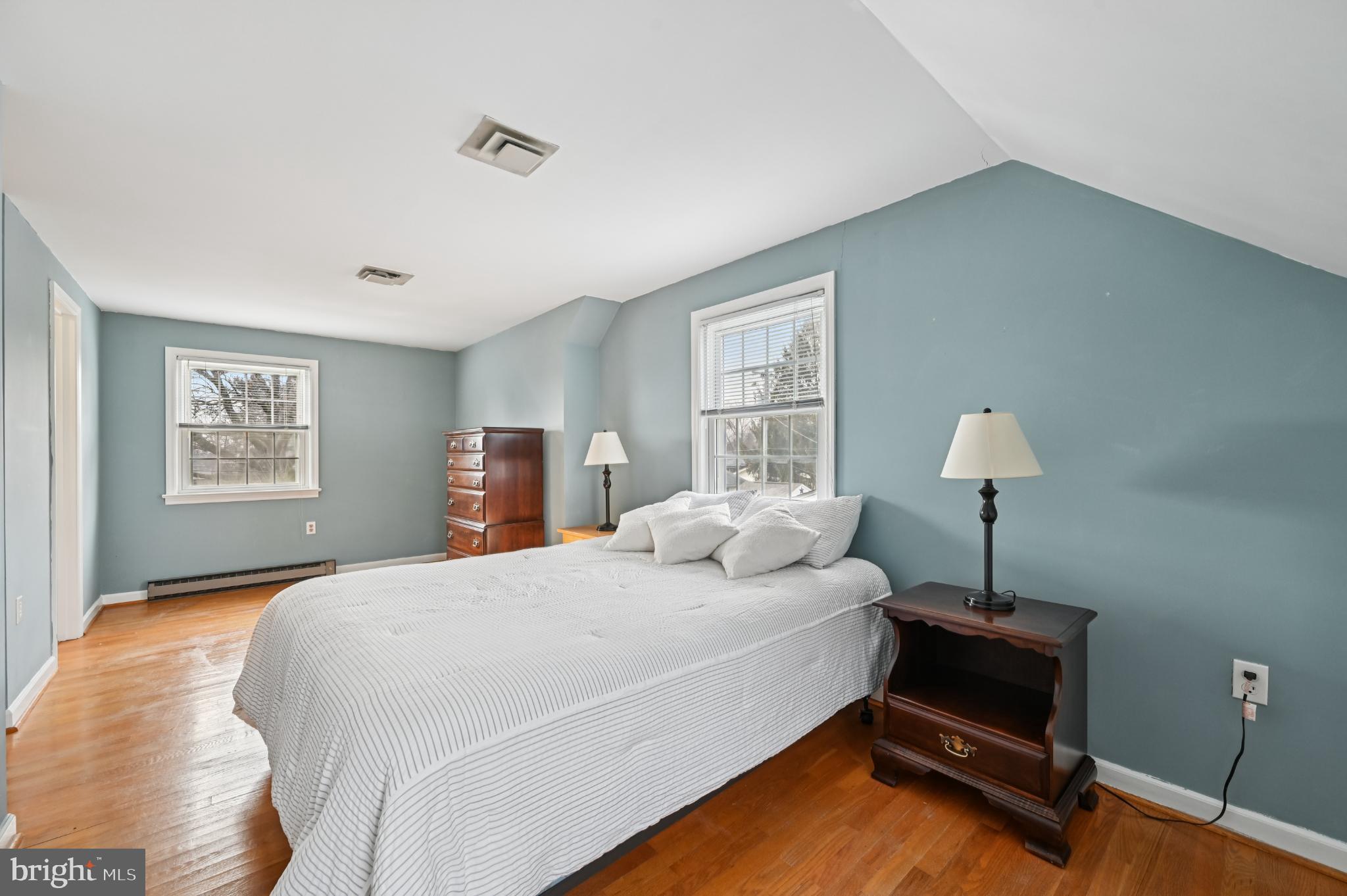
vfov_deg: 81.1
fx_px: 523
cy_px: 448
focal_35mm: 14
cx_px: 674
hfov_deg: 104.3
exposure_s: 1/15
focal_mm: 14
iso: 250
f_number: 8
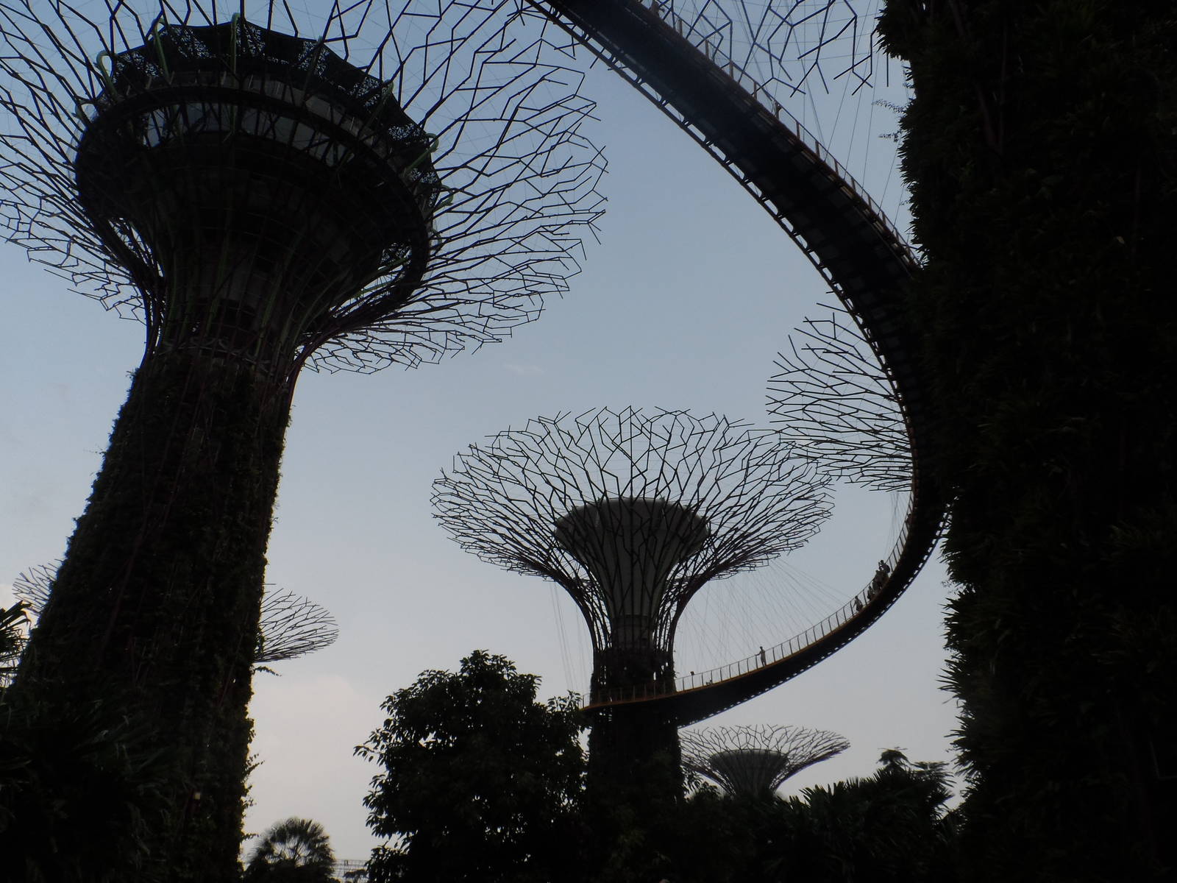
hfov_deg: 71.6
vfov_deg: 56.8
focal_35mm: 24
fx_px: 816
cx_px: 588
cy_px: 442
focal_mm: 4
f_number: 4.5
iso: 120
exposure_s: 1/500
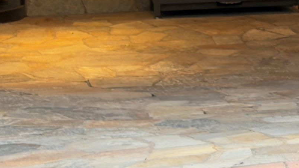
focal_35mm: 264
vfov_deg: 4.4
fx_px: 2093
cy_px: -382
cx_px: 454
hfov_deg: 8.0
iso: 125
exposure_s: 1/60
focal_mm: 6.76
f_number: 1.78
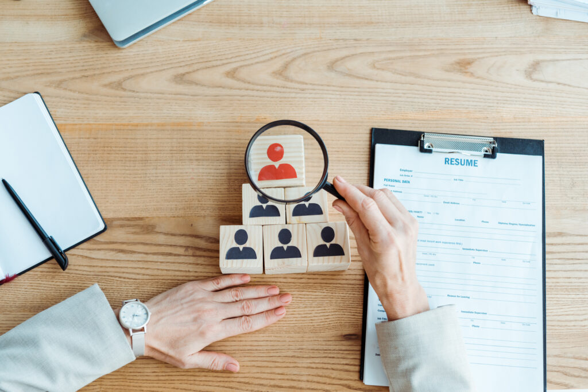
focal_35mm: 50
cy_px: 196
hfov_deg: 39.6
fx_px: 817
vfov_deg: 27.0
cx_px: 294
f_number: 4
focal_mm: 50
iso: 320
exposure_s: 1/160
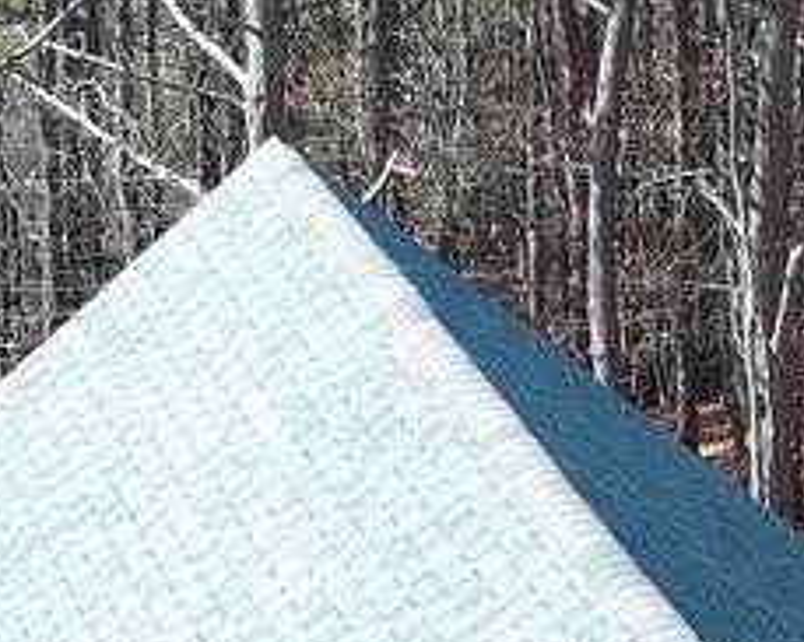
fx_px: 5780
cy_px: 535
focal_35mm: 243
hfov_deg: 8.0
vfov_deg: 6.4
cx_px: 421
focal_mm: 10.57
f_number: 2.8
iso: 100
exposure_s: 1/296
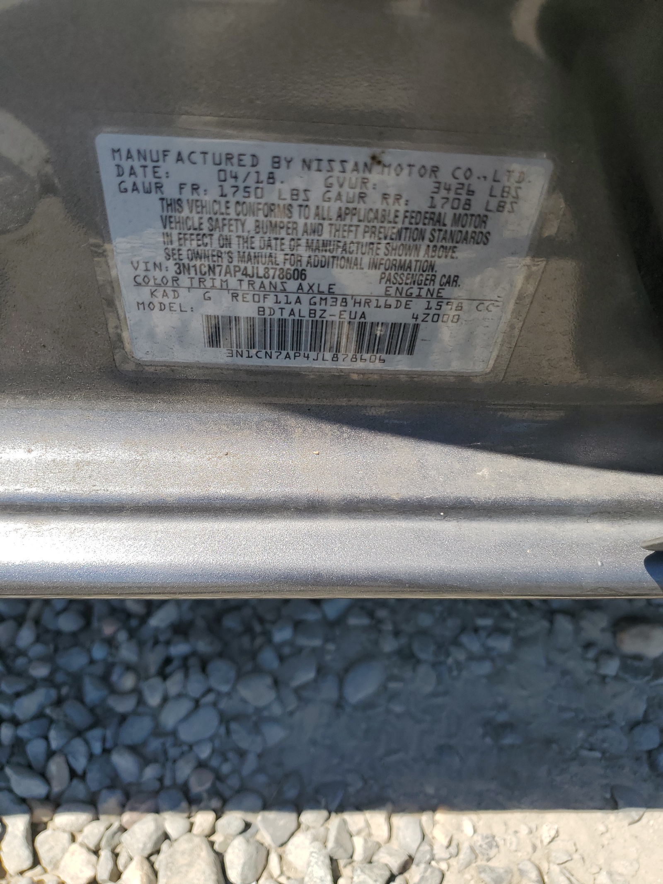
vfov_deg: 67.3
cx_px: 332
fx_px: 664
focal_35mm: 26
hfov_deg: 53.1
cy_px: 442
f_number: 1.5
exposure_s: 1/1429
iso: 50
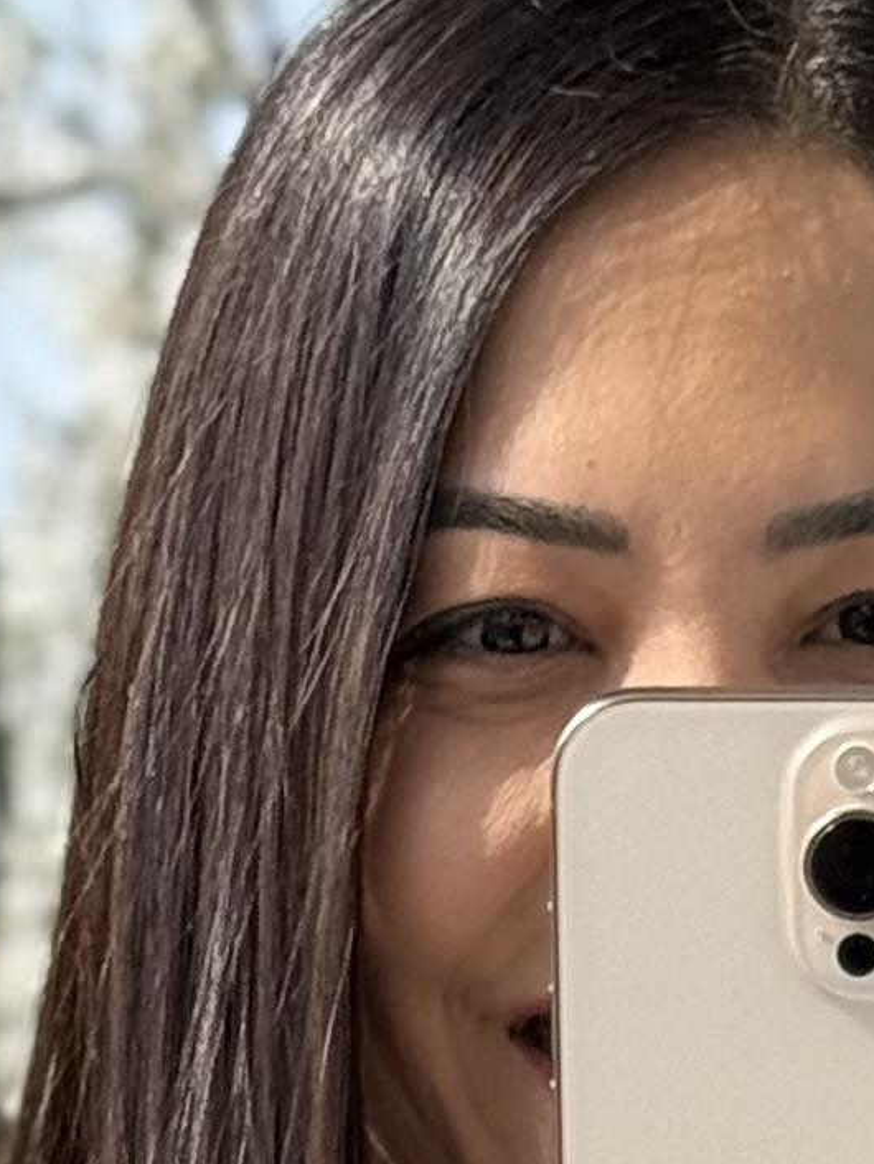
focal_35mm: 274
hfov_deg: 5.4
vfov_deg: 6.8
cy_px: 2814
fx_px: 9219
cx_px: 866
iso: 64
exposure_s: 1/601
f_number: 1.78
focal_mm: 6.76
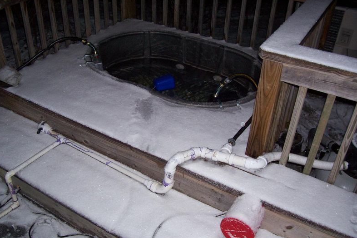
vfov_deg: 36.9
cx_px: 178
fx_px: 357
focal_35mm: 36
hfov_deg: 53.1
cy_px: 125
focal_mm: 5.6
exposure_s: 1/112
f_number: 2.7
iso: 140
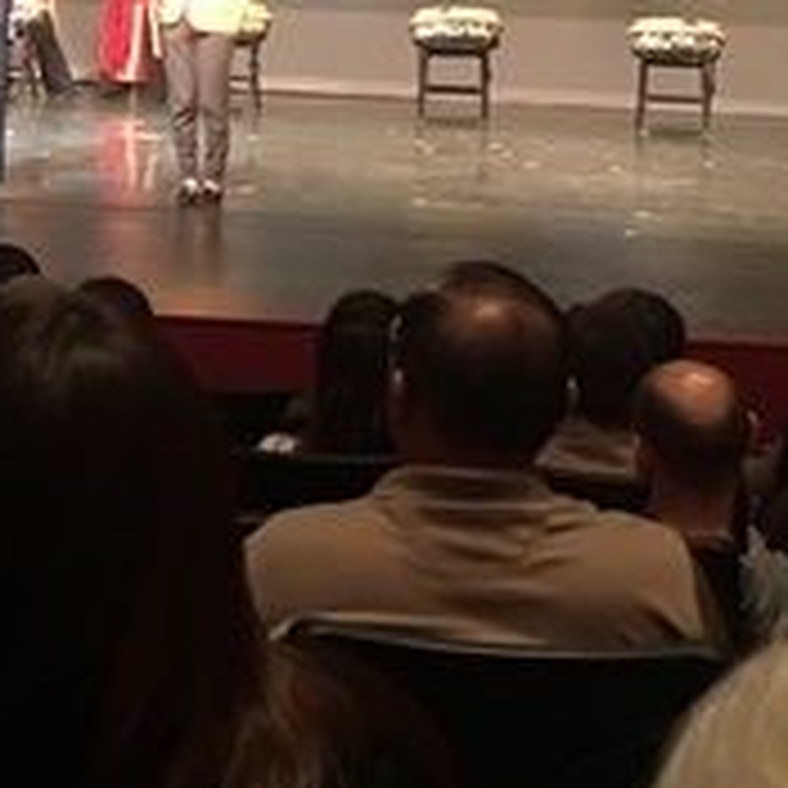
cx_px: 149
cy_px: -115
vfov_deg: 18.3
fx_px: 2344
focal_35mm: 91
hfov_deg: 18.9
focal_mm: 4.15
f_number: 2.2
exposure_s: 1/4
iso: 64
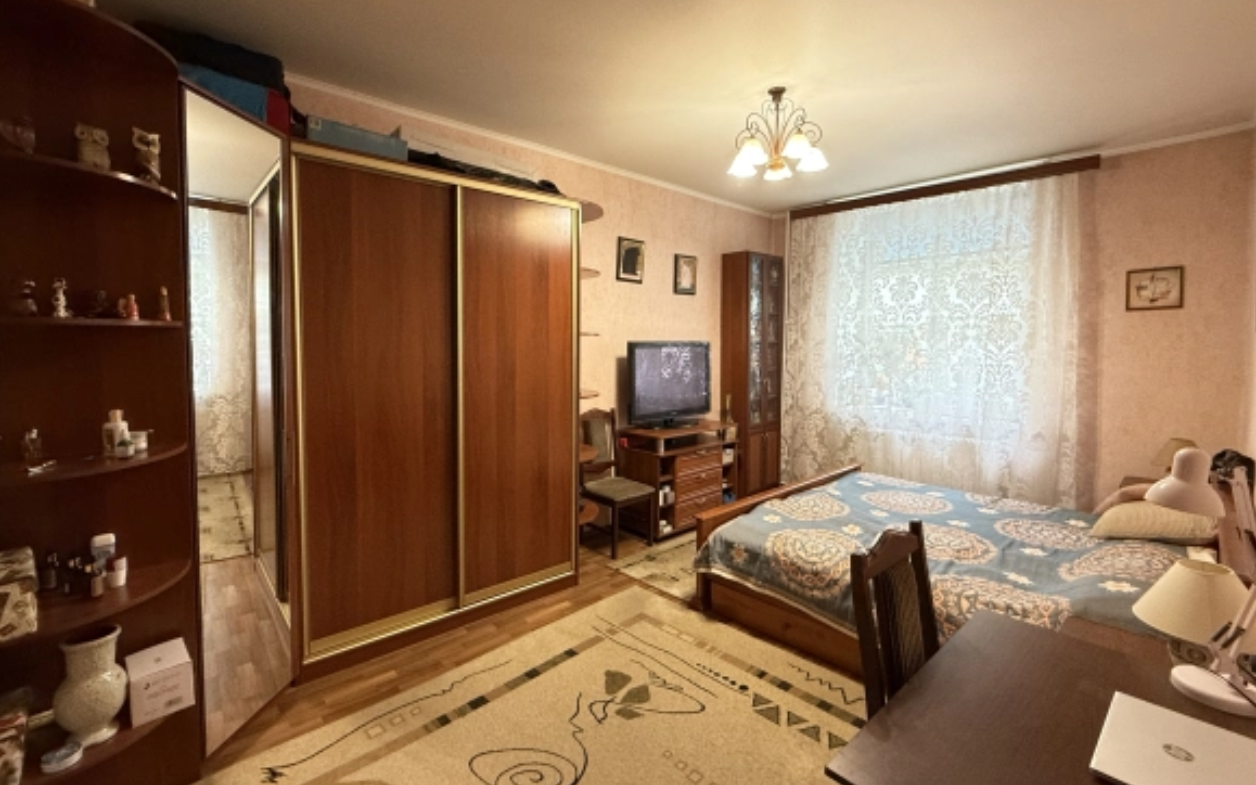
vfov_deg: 71.2
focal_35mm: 16
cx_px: 631
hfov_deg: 97.8
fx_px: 548
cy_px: 373
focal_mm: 2.22
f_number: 2.2
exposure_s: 1/50
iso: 500
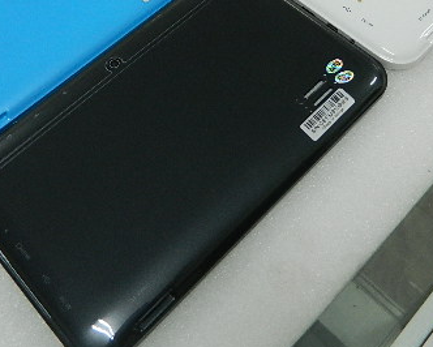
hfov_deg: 39.5
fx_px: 603
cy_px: 52
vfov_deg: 31.0
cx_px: 218
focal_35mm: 47
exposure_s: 1/30
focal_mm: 4.5
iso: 180
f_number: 3.1
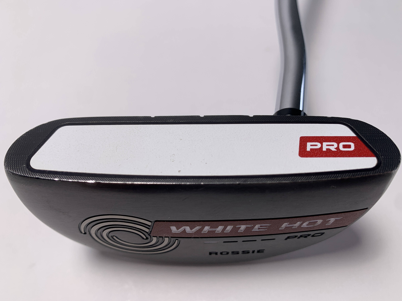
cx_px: 201
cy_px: 150
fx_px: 302
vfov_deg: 53.1
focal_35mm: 26
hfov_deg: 67.3
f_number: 1.8
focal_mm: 4.25
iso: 25
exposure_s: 1/587
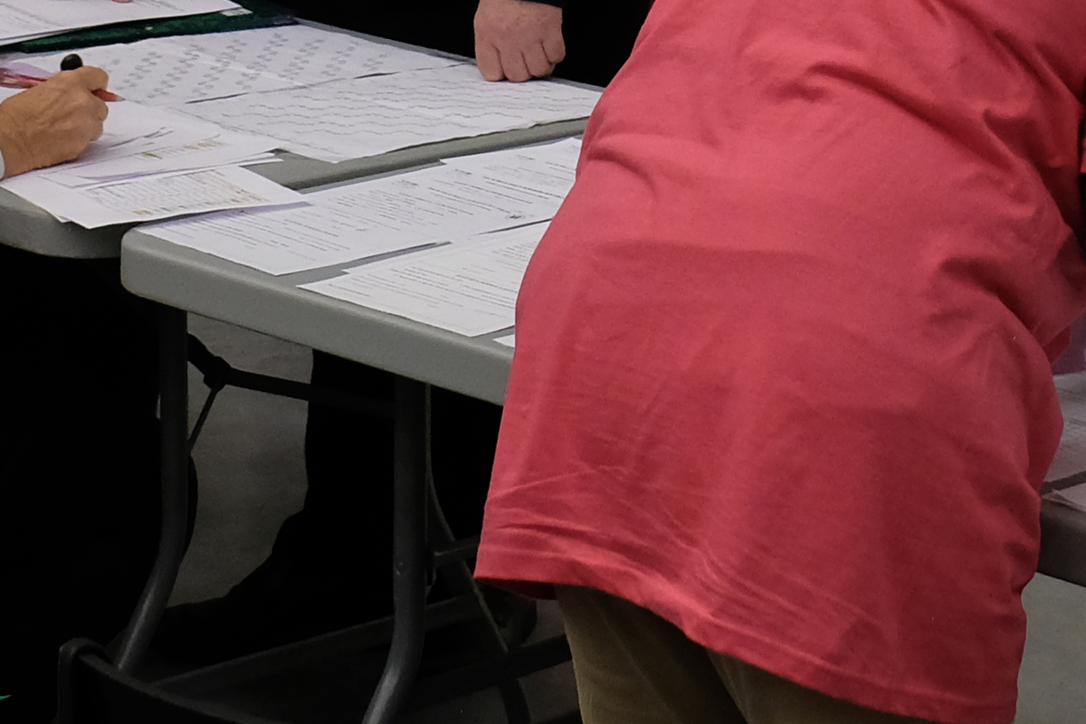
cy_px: -412
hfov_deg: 15.2
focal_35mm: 135
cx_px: 737
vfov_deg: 9.8
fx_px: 4072
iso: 1250
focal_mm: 18
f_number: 3.5
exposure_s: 1/30
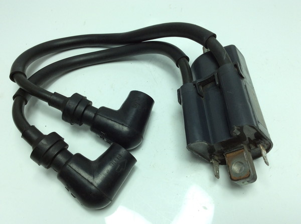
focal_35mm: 32
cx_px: 150
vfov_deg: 44.0
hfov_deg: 56.9
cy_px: 112
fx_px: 278
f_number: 2.4
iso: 32
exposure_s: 1/367
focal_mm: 3.3
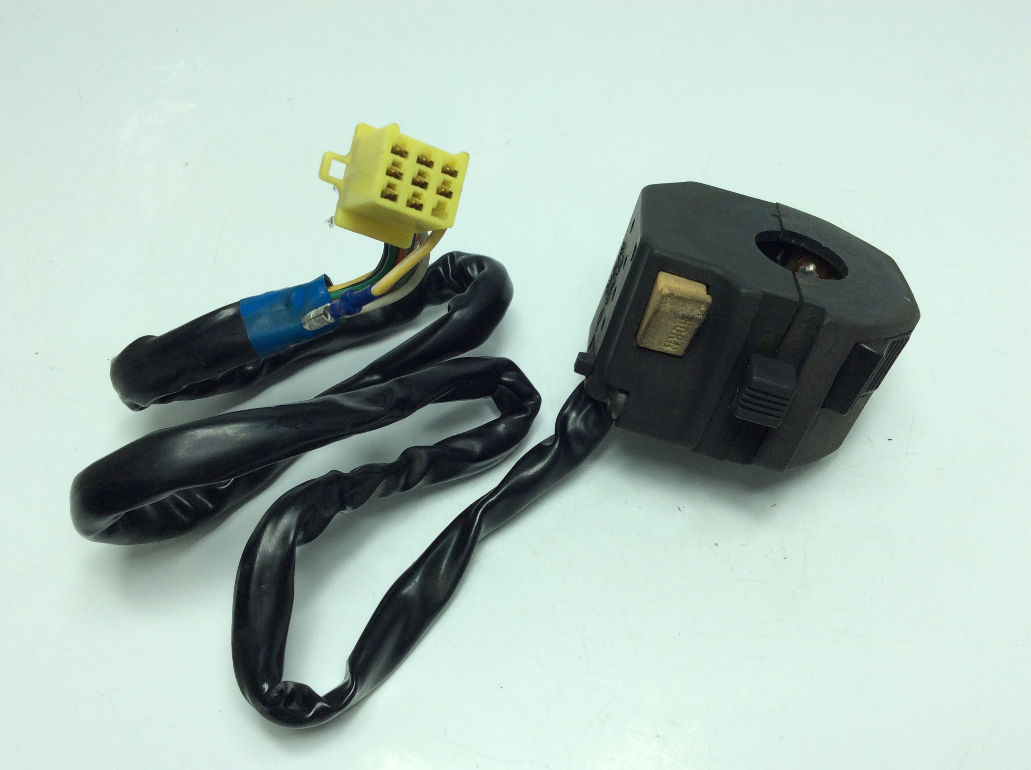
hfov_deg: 56.9
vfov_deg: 44.1
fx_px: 952
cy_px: 385
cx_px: 516
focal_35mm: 32
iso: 32
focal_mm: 3.3
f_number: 2.4
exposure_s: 1/427
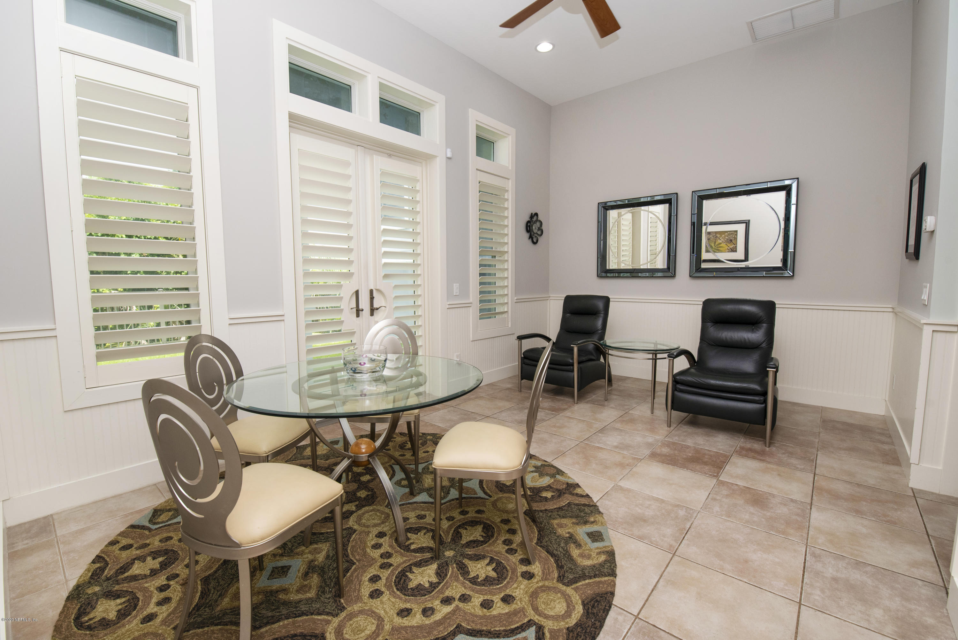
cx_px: 479
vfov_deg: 77.4
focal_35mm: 15
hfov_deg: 100.4
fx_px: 399
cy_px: 320
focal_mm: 15
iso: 640
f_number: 6.3
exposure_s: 1/200
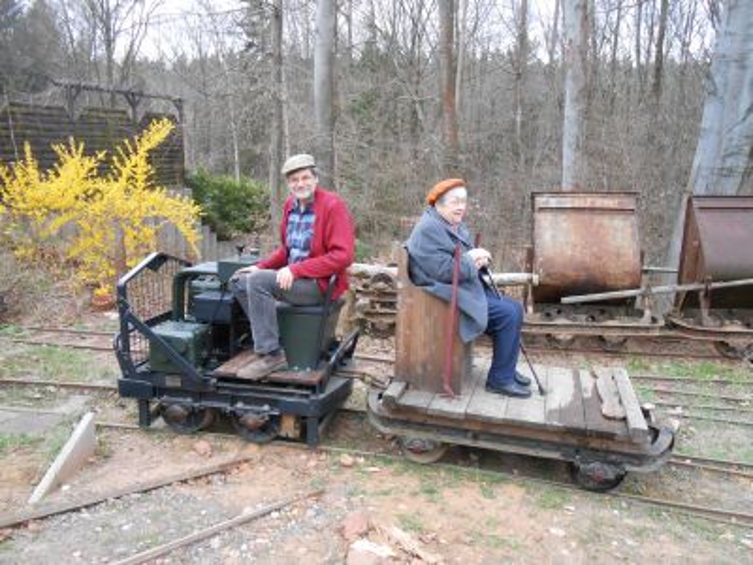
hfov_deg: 67.3
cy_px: 282
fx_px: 566
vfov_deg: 53.1
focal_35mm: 26
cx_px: 376
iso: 400
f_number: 3.5
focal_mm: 4.6
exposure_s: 1/250
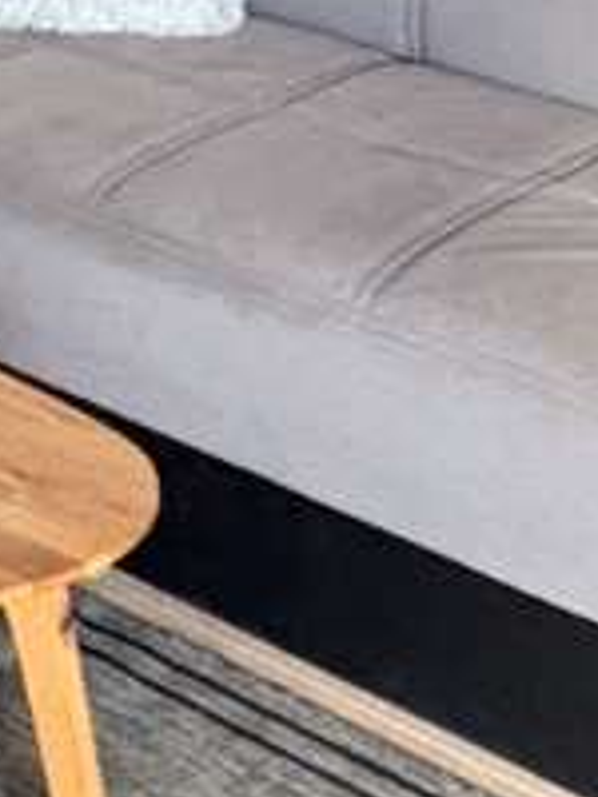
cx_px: 215
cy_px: -807
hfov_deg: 14.1
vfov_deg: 15.1
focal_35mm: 105
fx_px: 2419
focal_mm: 2.22
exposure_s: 1/43
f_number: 2.2
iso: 1000
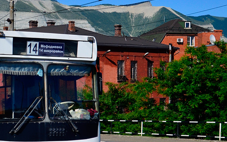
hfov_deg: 20.2
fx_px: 613
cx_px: -10
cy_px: 74
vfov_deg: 13.2
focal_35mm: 99
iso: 160
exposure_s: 1/800
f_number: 9
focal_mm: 31
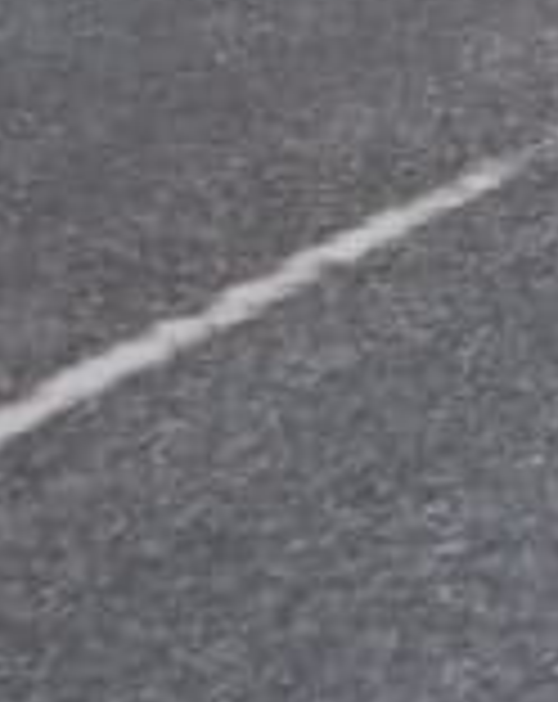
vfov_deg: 4.6
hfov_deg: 3.5
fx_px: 8559
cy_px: -641
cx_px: 2624
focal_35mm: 413
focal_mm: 38
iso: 100
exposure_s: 1/125
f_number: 5.6
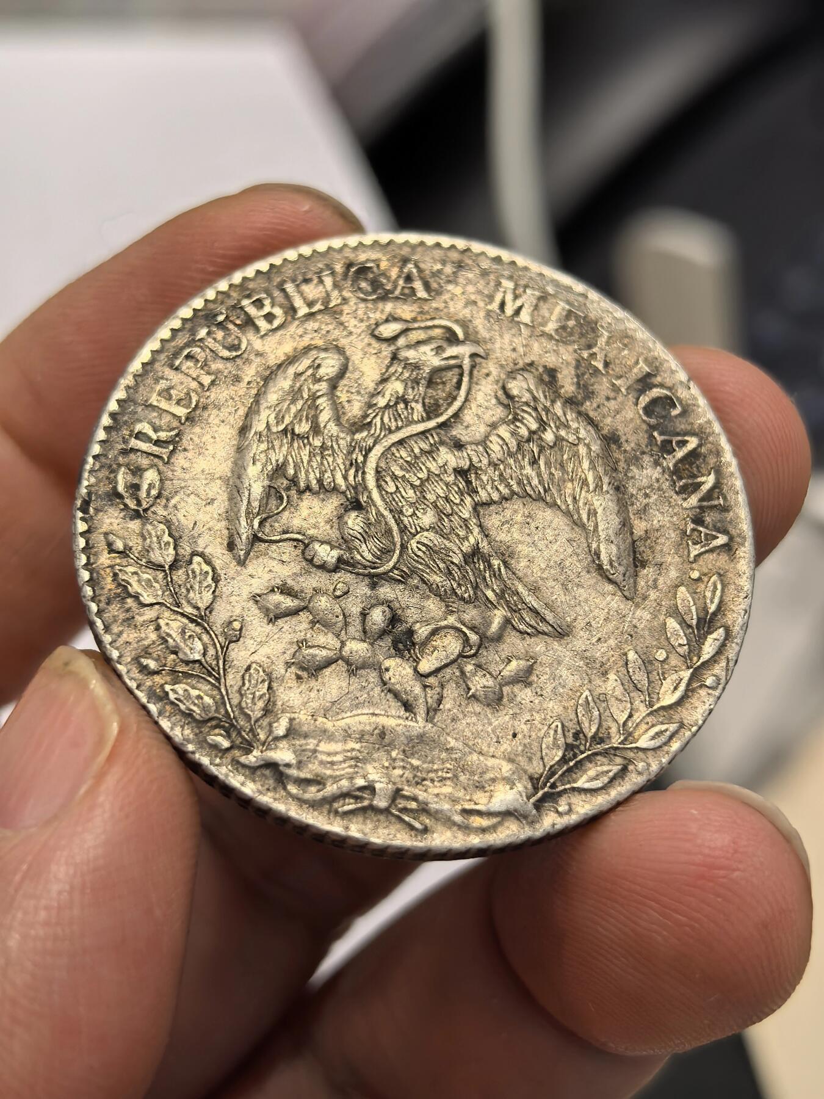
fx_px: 1714
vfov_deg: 35.5
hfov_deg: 27.0
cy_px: 550
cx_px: 412
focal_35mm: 54
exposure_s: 1/100
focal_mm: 6.98
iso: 160
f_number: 2
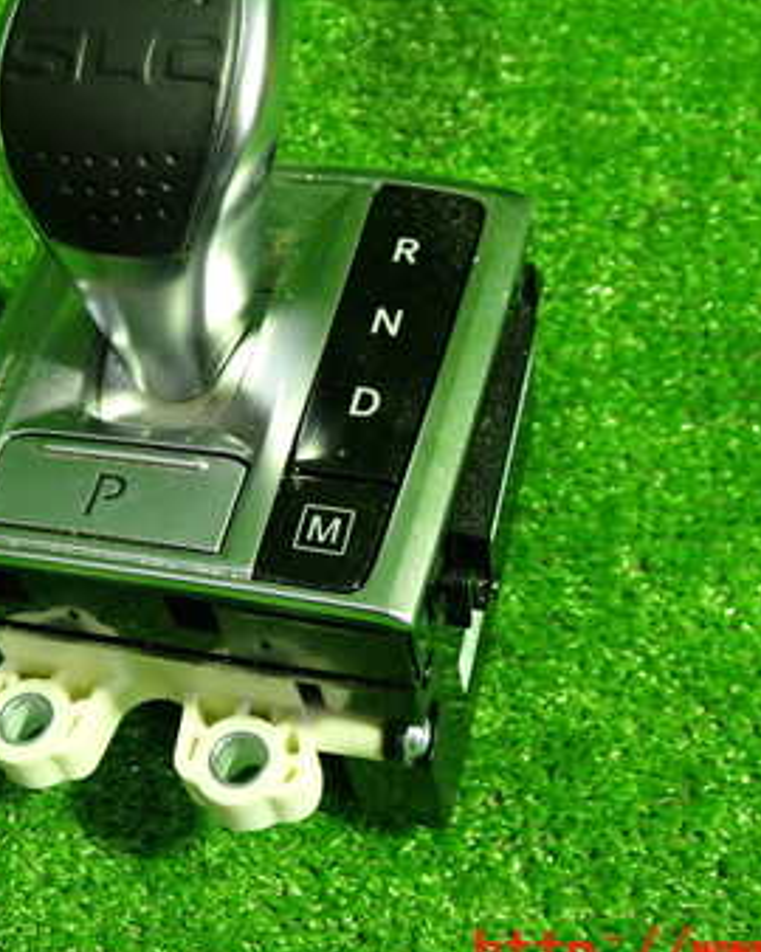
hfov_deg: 29.0
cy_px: 358
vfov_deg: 35.8
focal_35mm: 52
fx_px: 1465
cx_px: 265
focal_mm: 5.4
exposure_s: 1/30
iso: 320
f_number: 2.3
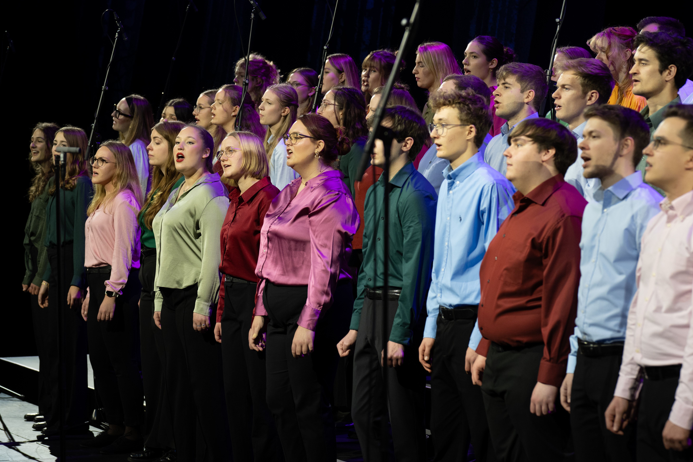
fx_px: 2329
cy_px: 166
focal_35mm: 121
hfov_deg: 16.9
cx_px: 206
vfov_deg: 11.3
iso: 800
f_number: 3.5
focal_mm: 85
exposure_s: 1/160
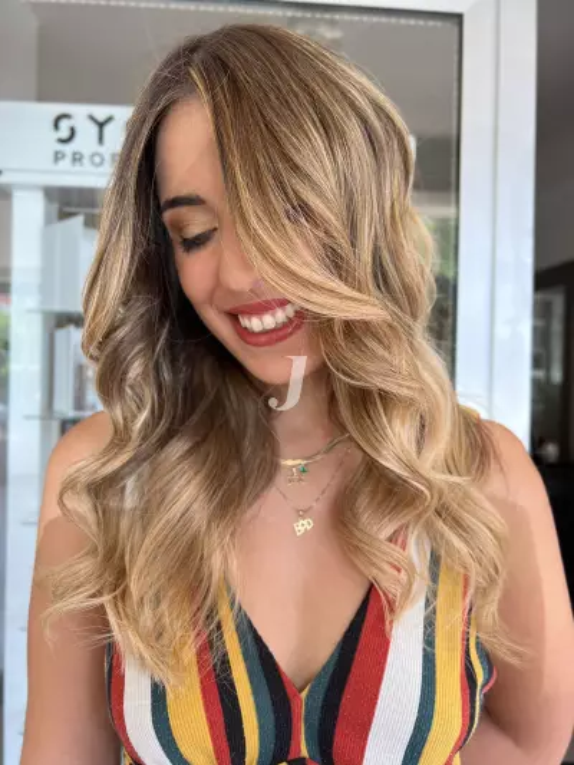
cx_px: 287
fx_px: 575
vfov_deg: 67.3
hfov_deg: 53.1
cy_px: 382
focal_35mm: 26
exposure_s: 1/121
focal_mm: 5.7
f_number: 1.5
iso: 80
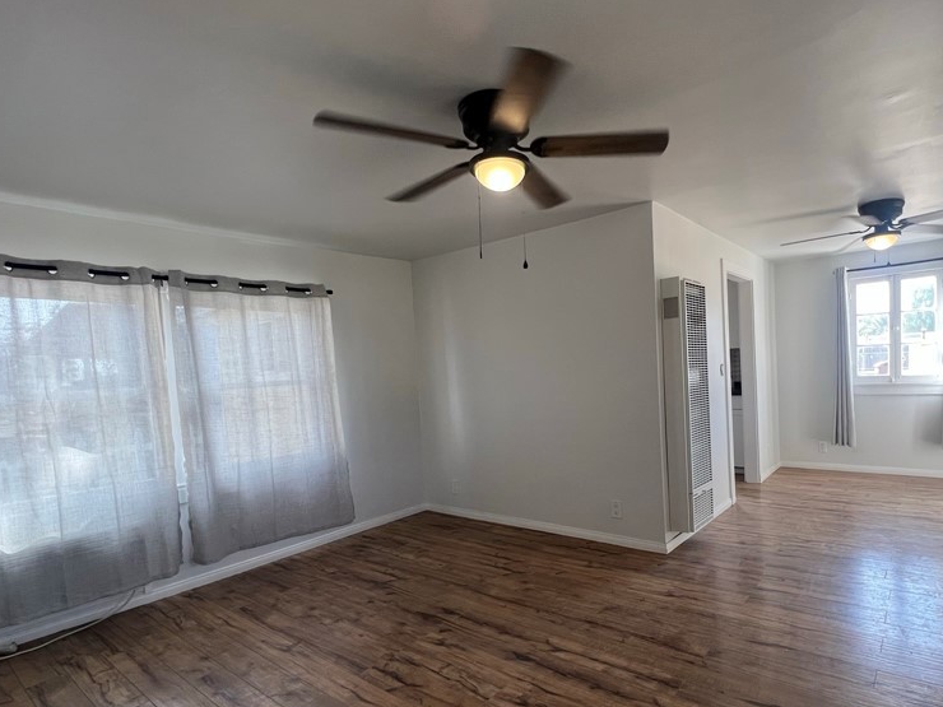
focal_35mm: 18
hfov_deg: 86.9
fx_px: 490
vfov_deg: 71.3
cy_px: 401
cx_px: 556
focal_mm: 1.57
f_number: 1.8
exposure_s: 1/120
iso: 80
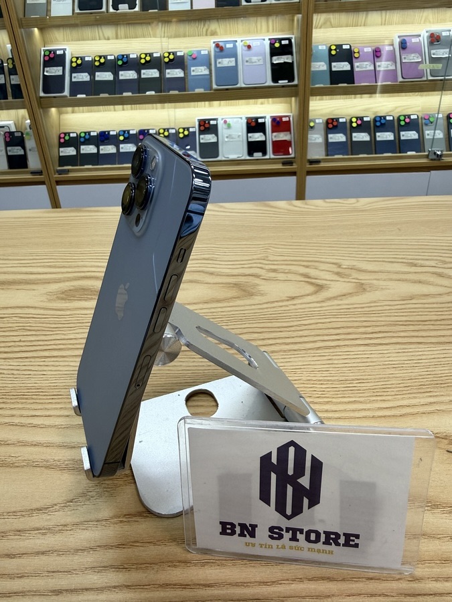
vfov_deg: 71.6
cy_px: 301
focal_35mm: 24
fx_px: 418
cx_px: 226
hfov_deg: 56.8
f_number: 2.2
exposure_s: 1/120
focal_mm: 2.22
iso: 64
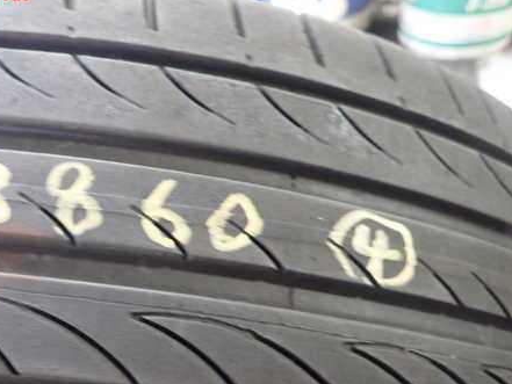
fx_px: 503
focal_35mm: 34
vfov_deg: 41.5
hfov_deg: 52.8
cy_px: 239
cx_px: 166
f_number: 2
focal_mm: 4.5
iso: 400
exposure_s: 1/30
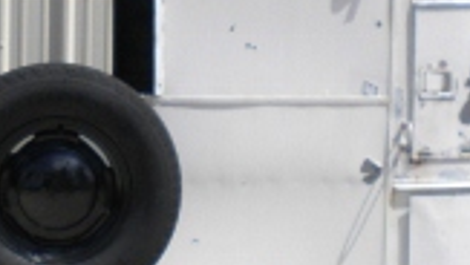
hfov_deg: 18.1
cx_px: 89
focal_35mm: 117
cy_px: 192
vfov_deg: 10.4
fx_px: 1459
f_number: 4.6
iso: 80
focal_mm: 6.3
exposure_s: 1/850
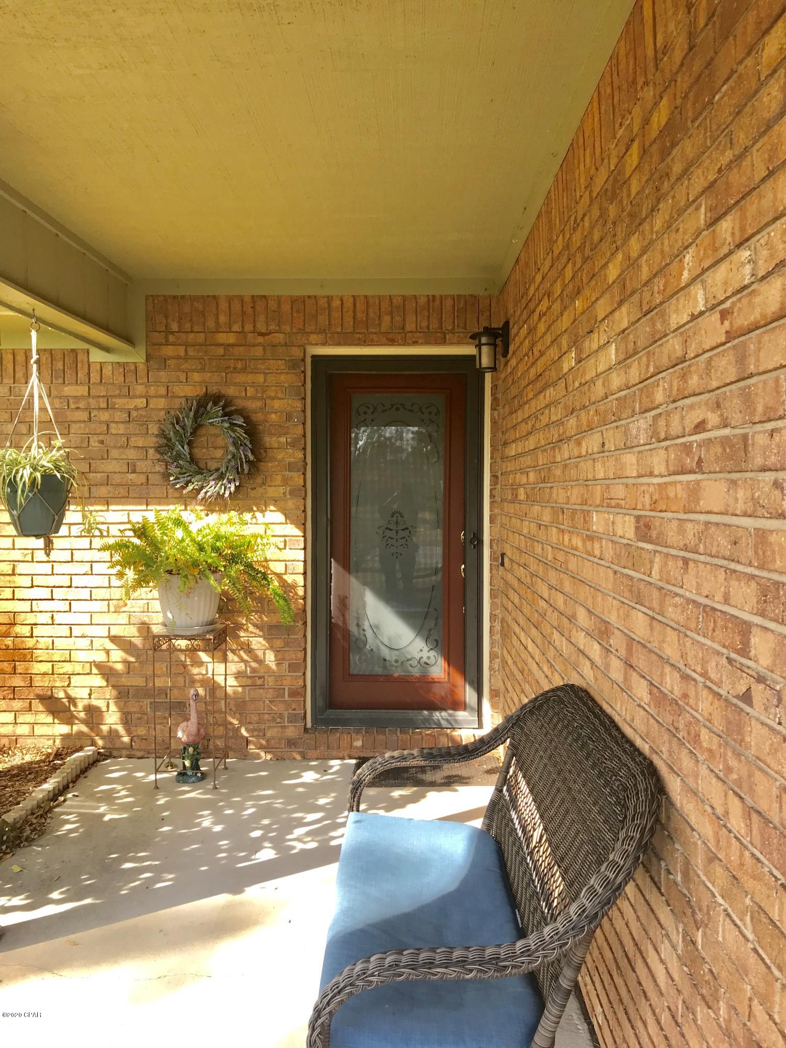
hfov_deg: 49.7
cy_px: 524
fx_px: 848
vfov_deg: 63.4
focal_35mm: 28
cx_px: 393
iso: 20
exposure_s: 1/212
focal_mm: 3.99
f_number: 1.8
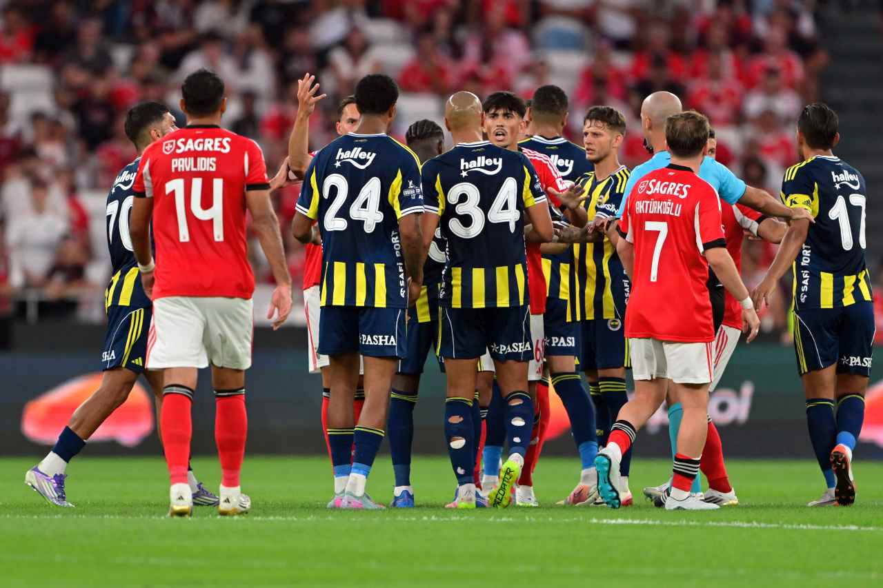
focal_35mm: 600
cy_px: 294
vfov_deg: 2.3
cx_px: 442
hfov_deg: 3.4
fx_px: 14714
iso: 2000
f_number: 2.8
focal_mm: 400
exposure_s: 1/2500
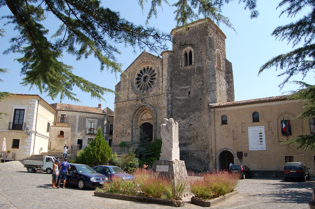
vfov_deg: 47.8
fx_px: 236
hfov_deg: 67.5
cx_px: 158
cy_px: 104
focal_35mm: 27
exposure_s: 1/320
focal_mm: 18
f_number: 10
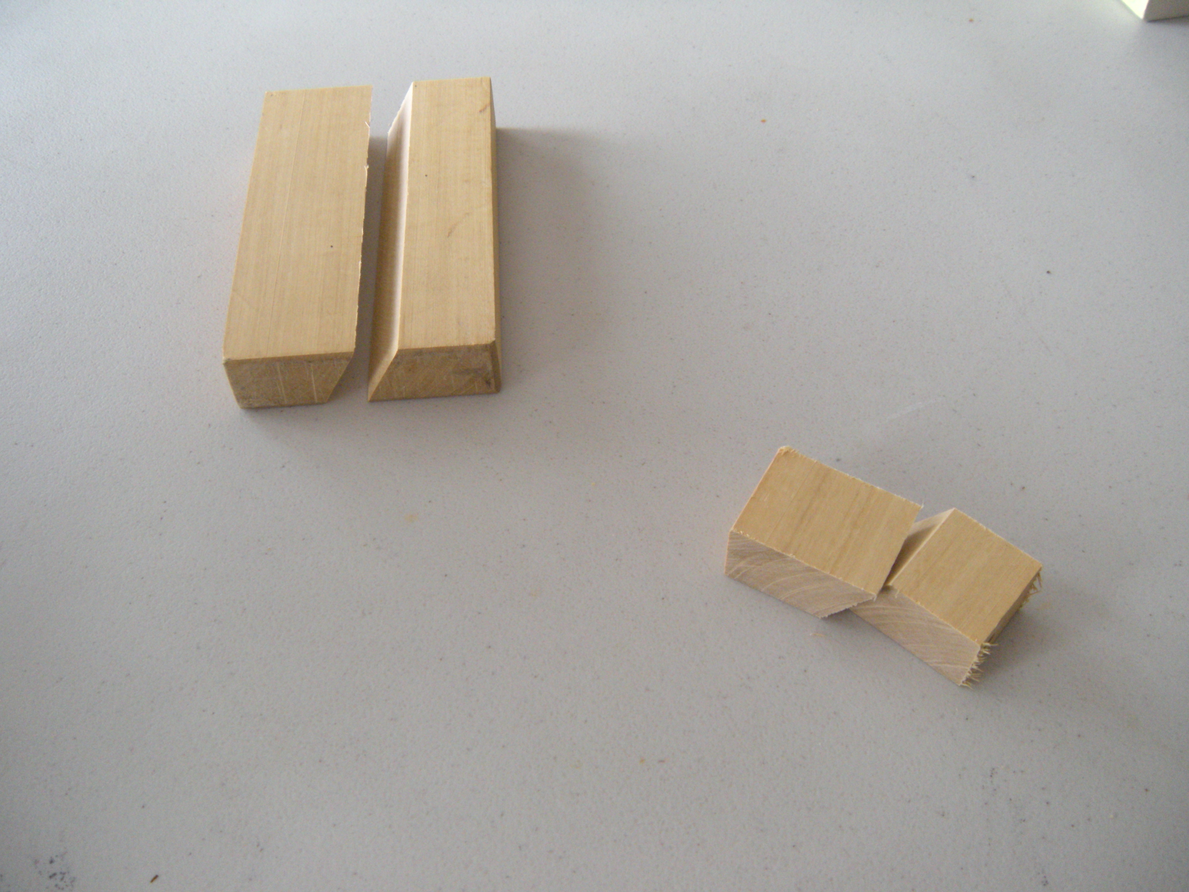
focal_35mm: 35
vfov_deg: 40.7
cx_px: 594
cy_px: 446
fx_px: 1202
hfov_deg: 52.6
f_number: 3.8
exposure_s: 1/57
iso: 272
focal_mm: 5.9
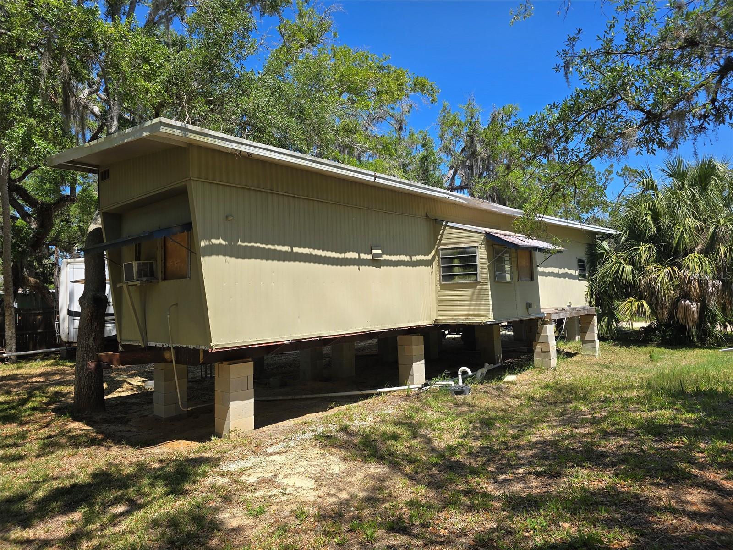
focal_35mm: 23
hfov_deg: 73.9
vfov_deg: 58.9
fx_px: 487
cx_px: 366
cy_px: 275
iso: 12
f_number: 1.7
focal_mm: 6.3
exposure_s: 1/550
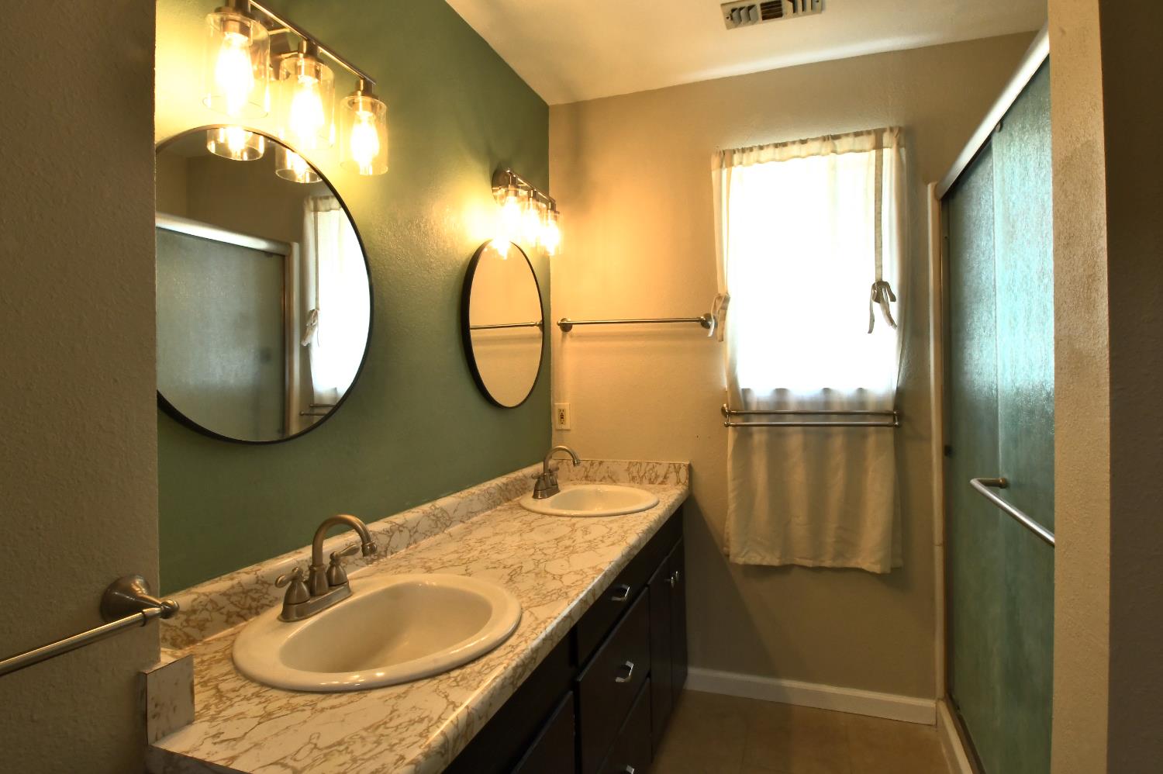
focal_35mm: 19
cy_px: 387
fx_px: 613
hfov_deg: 86.9
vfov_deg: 64.5
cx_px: 582
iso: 1250
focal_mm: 13
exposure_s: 1/10
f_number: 22
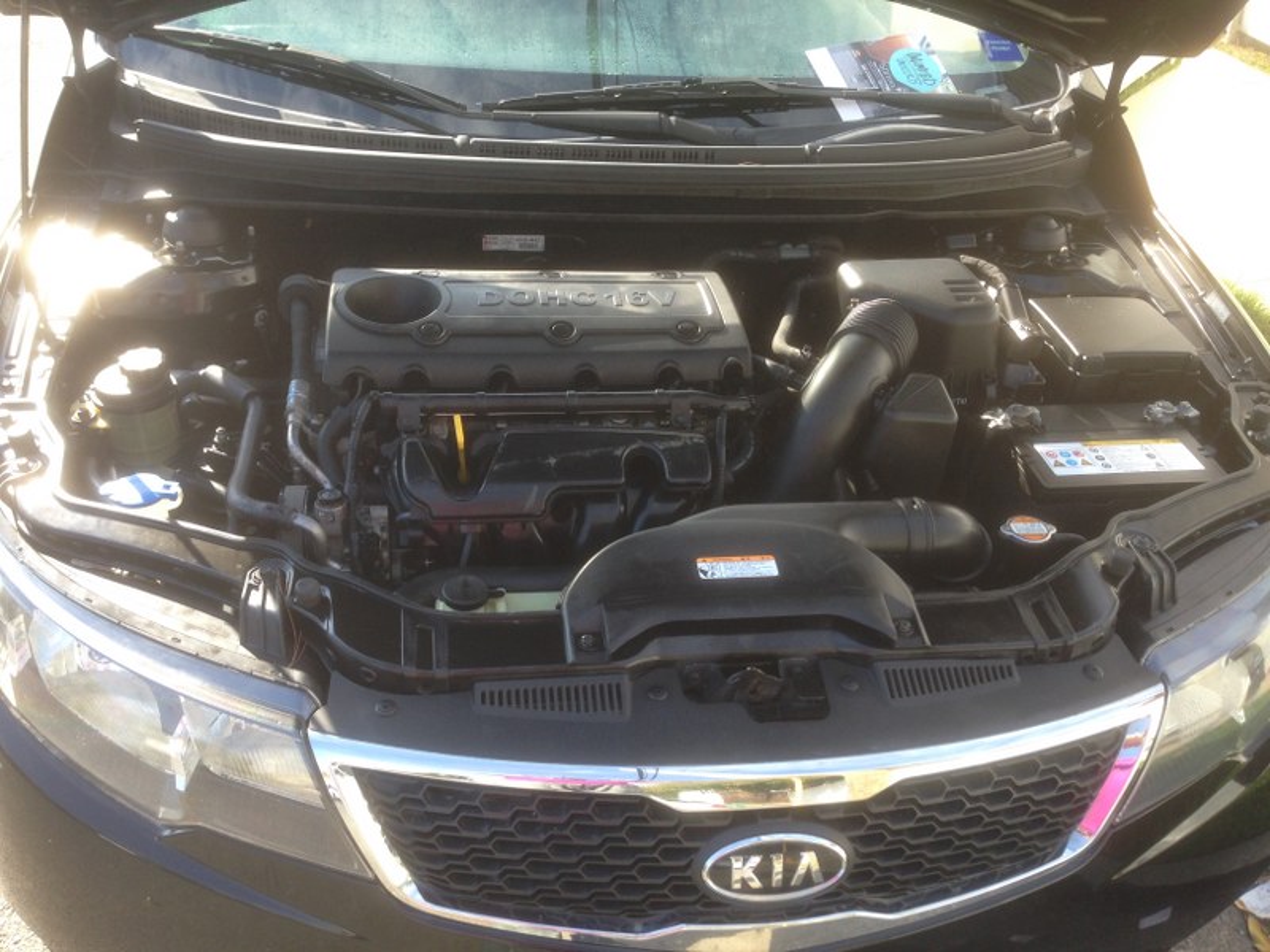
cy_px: 476
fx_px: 1211
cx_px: 635
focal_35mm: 33
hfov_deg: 55.4
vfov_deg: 42.9
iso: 50
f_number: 2.4
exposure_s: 1/197
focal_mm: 4.12
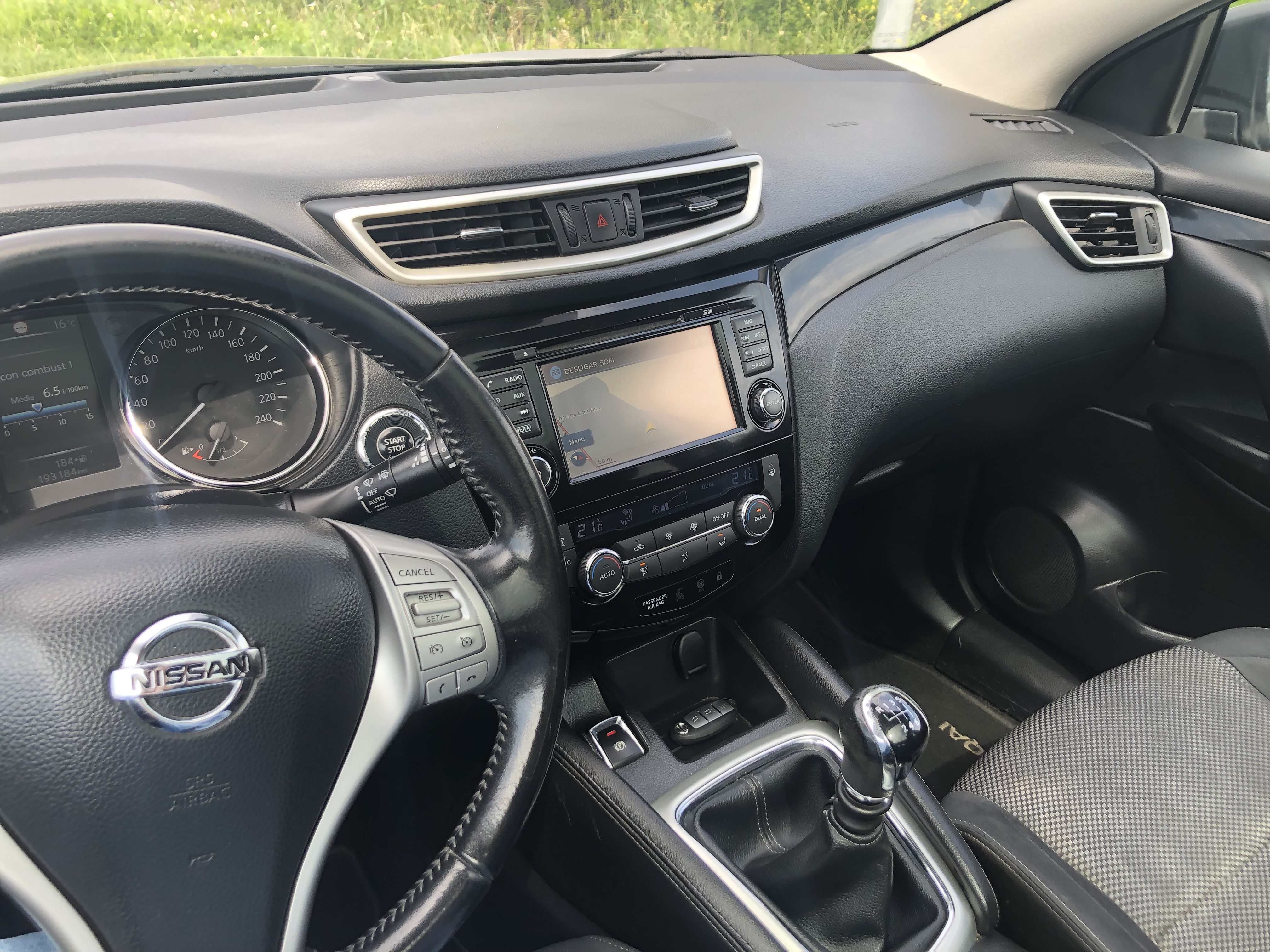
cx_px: 635
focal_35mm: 28
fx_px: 1027
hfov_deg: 63.4
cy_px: 476
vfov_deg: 49.7
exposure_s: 1/120
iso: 25
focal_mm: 3.99
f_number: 1.8
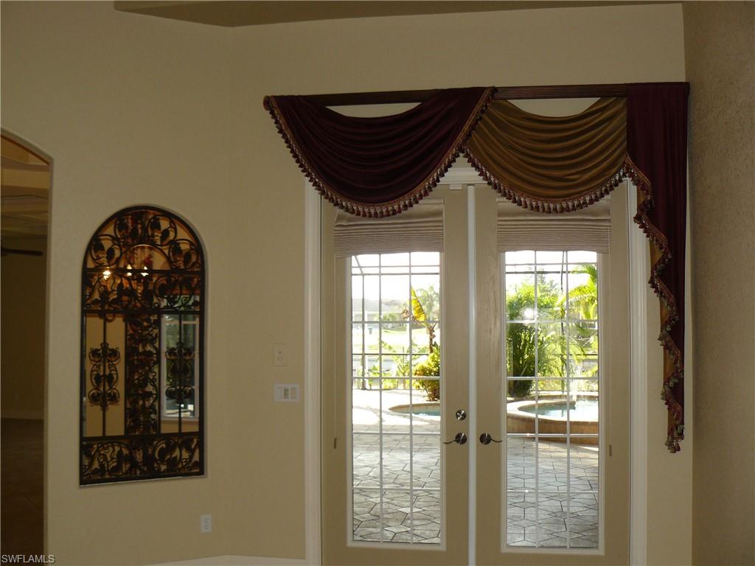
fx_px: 785
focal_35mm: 36
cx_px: 378
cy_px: 283
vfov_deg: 39.7
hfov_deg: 51.4
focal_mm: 6
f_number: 2.8
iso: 100
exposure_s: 1/100
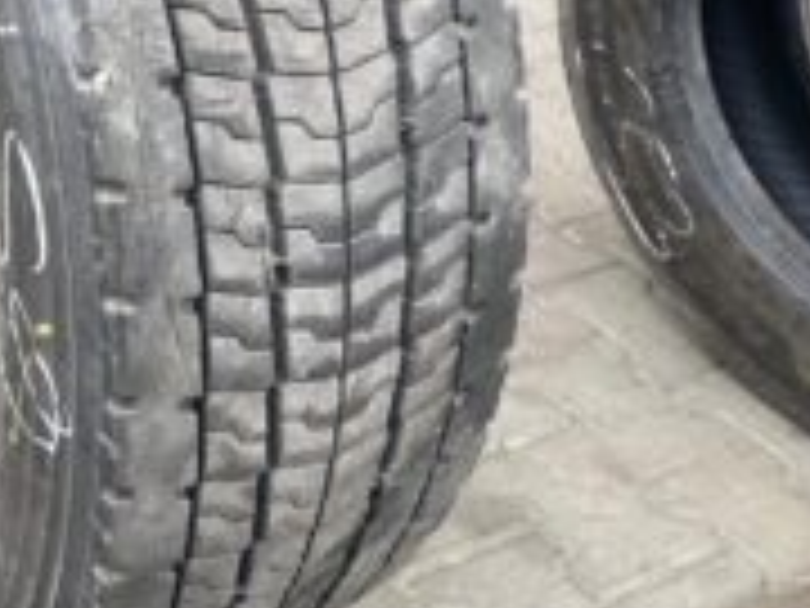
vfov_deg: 23.3
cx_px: 144
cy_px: 110
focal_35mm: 62
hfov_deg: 30.3
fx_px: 1451
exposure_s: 1/122
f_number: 1.8
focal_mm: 4.25
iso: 40
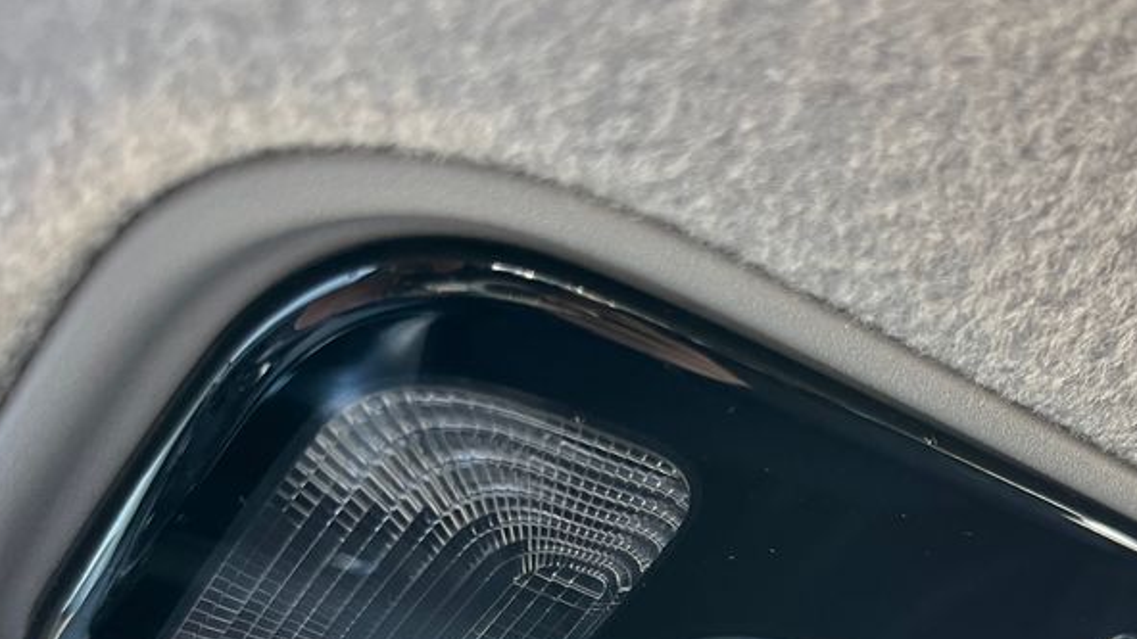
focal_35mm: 49
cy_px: 637
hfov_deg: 41.3
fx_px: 1477
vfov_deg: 23.4
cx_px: 799
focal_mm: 5.1
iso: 125
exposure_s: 1/81
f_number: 1.6
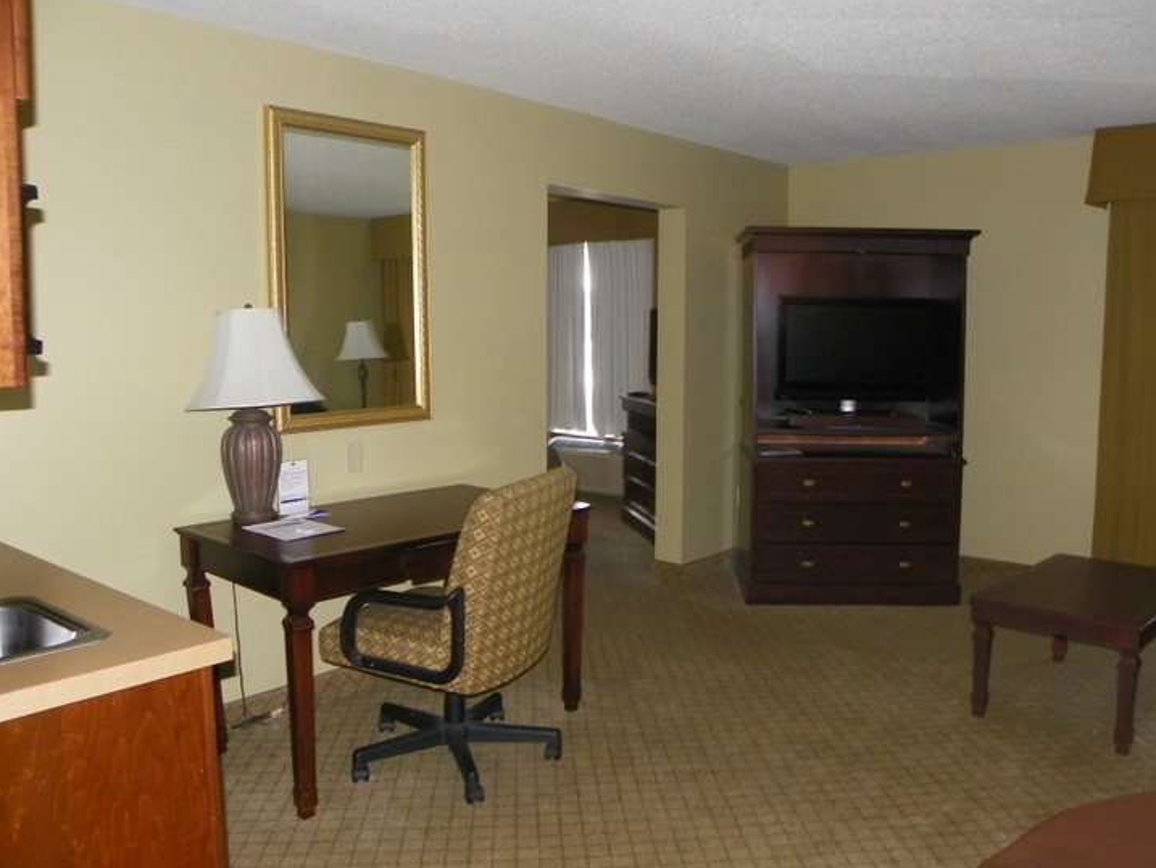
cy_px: 428
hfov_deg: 61.6
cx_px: 616
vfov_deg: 48.2
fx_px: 969
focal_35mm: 29
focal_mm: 4.6
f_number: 2.8
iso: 200
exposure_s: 1/30
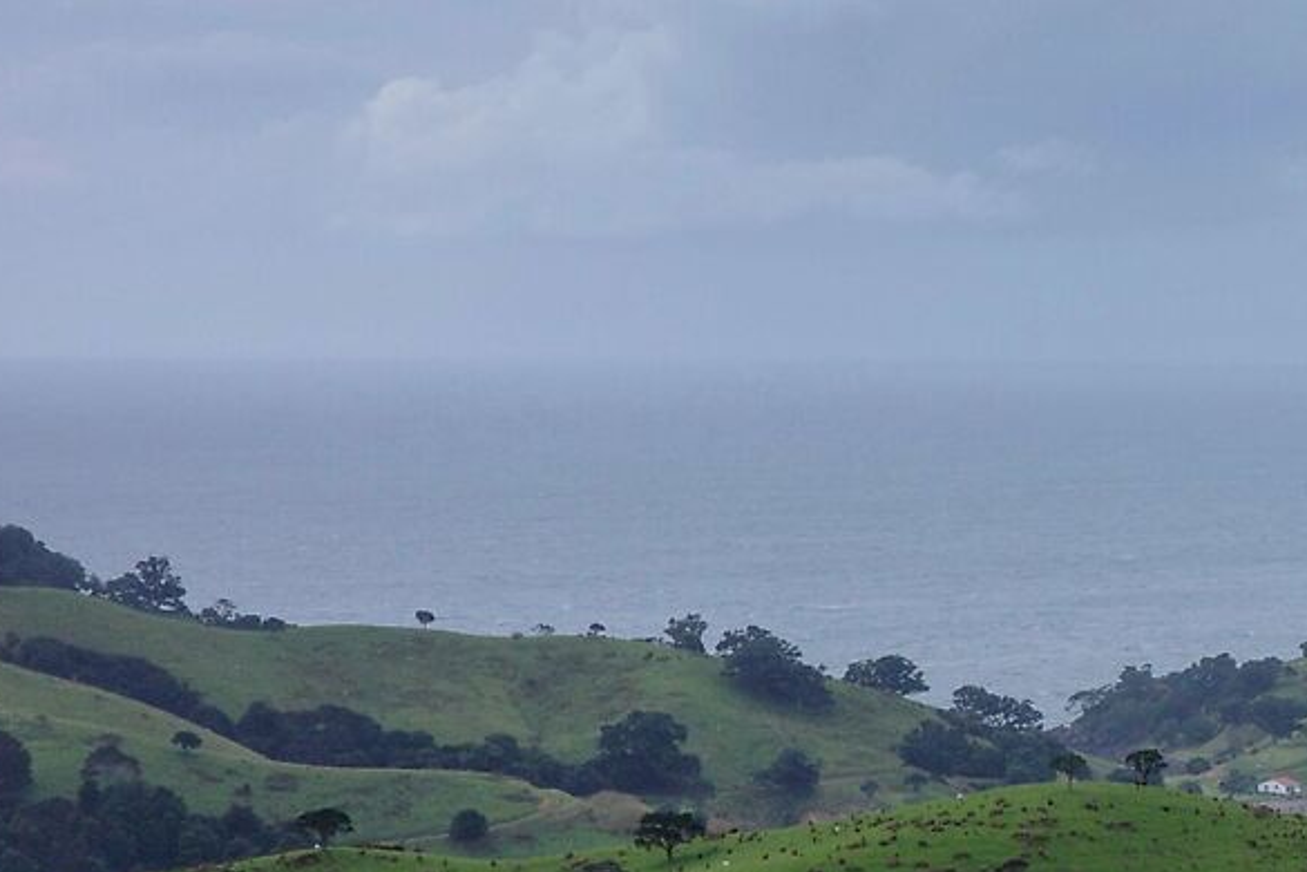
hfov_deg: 11.5
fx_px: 5954
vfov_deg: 8.4
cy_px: 642
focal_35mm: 164
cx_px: 2469
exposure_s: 1/320
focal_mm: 26
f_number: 9
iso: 200
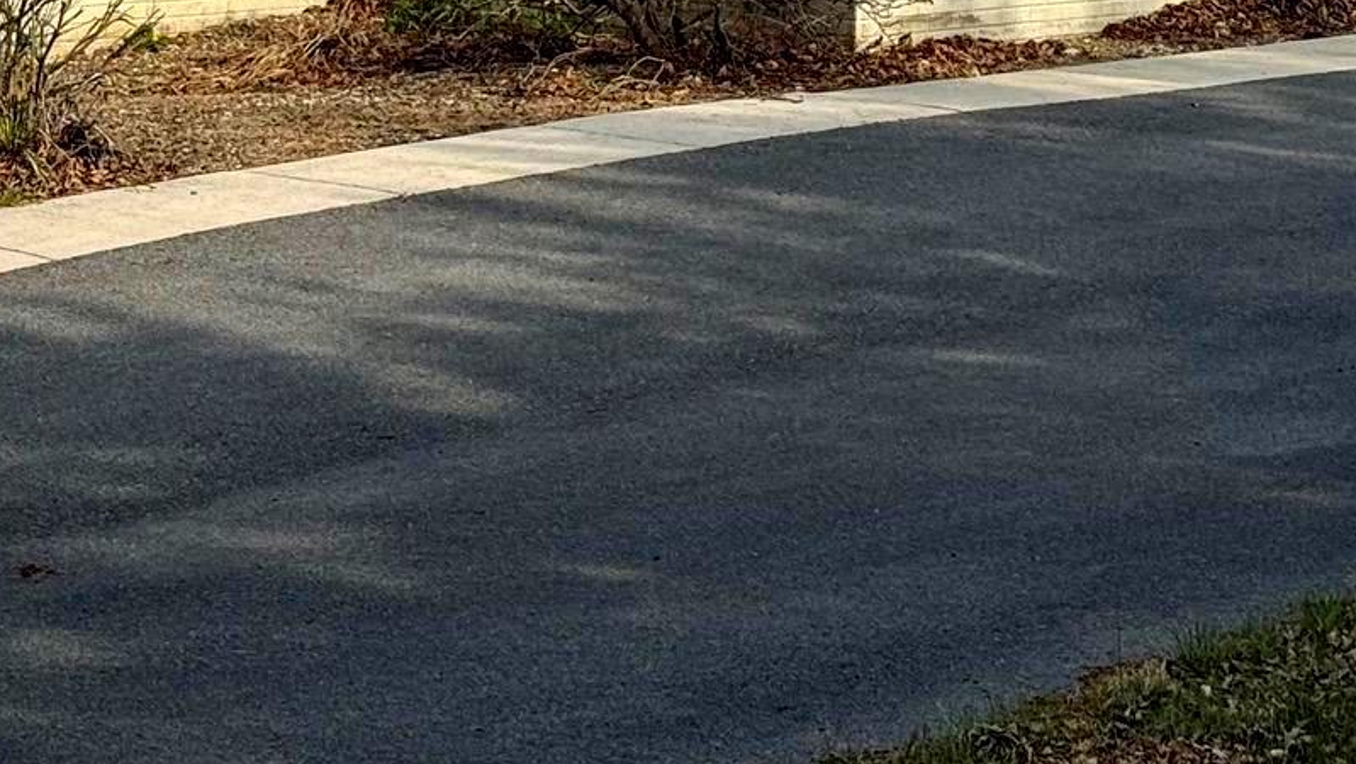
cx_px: 770
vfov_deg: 8.8
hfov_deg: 16.0
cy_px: -375
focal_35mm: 134
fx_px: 4820
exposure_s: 1/4878
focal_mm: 6.76
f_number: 1.78
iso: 64
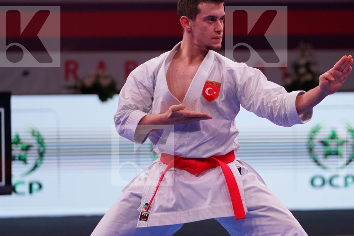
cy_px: 155
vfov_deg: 6.0
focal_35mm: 230
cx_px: 256
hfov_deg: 8.9
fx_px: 2261
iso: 1000
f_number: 2.8
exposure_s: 1/500
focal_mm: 135
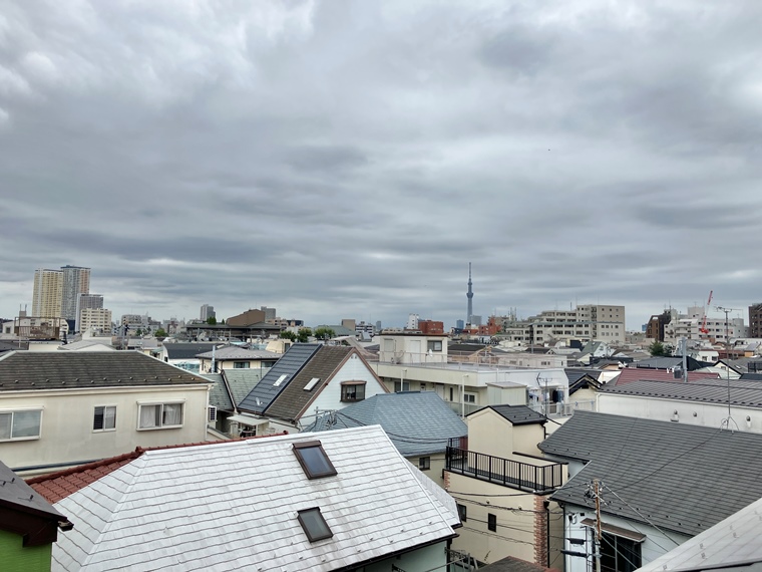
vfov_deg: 49.7
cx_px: 381
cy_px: 286
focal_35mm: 28
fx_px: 616
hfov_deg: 63.4
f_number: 1.8
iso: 32
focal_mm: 3.99
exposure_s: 1/1869
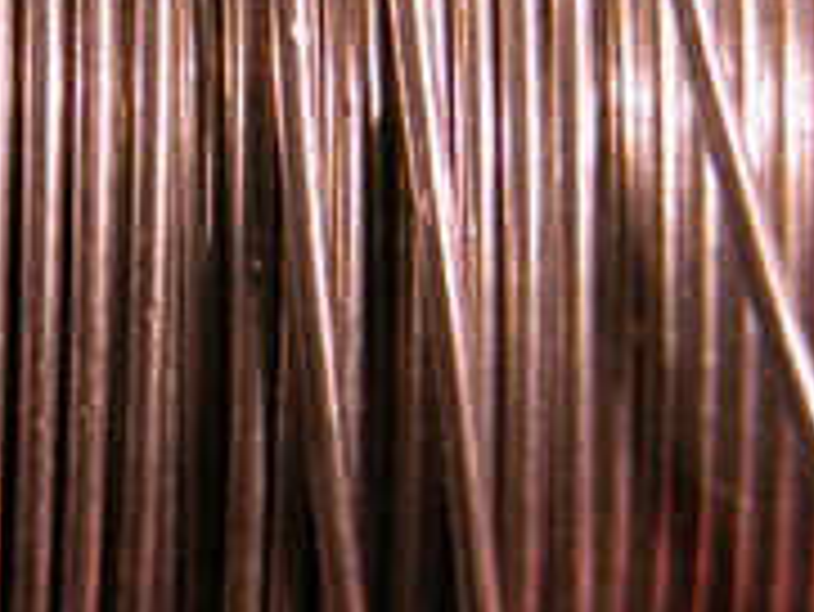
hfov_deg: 8.3
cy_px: 144
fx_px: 5553
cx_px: 9
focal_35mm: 236
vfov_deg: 6.3
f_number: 3.7
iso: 100
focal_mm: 27.3
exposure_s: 1/20.5
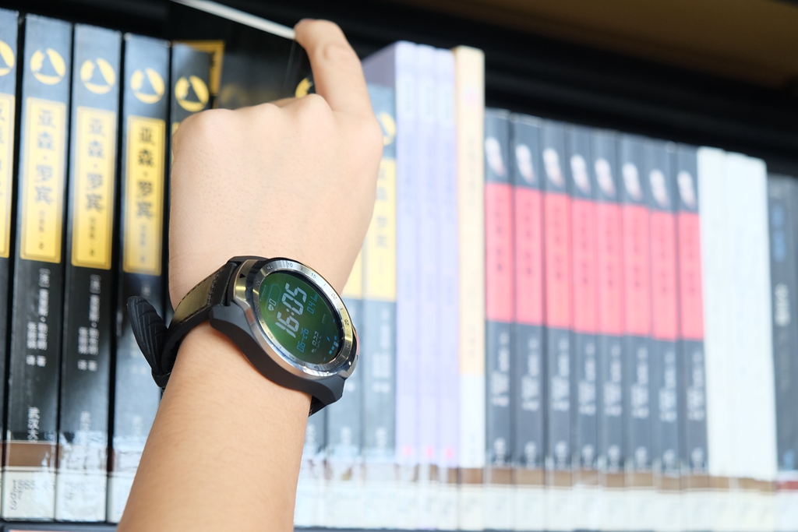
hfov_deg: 30.1
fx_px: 1485
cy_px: 266
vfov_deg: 20.3
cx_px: 399
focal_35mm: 67
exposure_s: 1/28
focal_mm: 44.4
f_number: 4.5
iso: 640
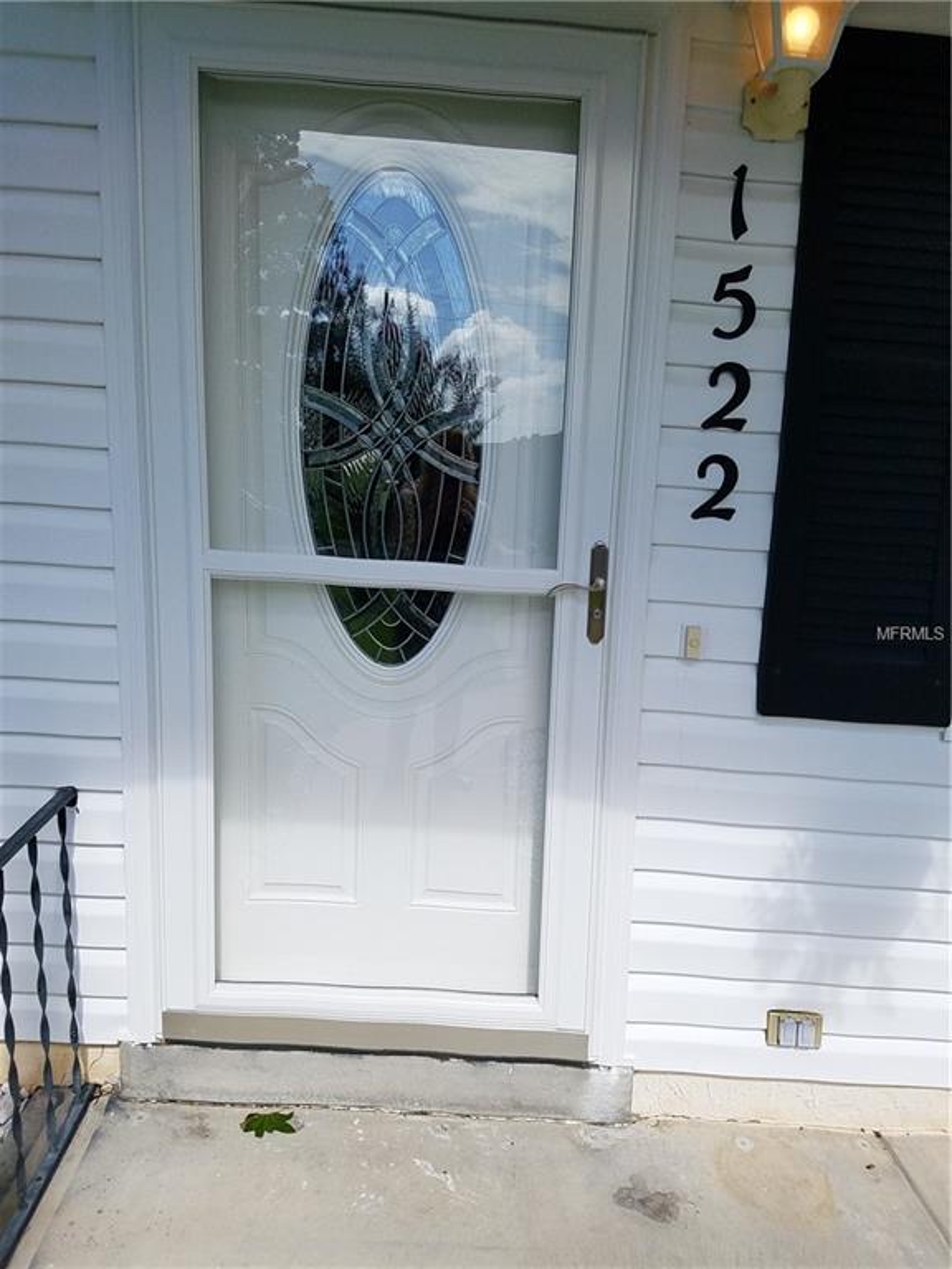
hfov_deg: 53.1
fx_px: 953
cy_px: 634
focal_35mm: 26
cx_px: 476
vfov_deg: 67.3
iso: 50
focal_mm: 4.2
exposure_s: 1/2752
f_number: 1.7
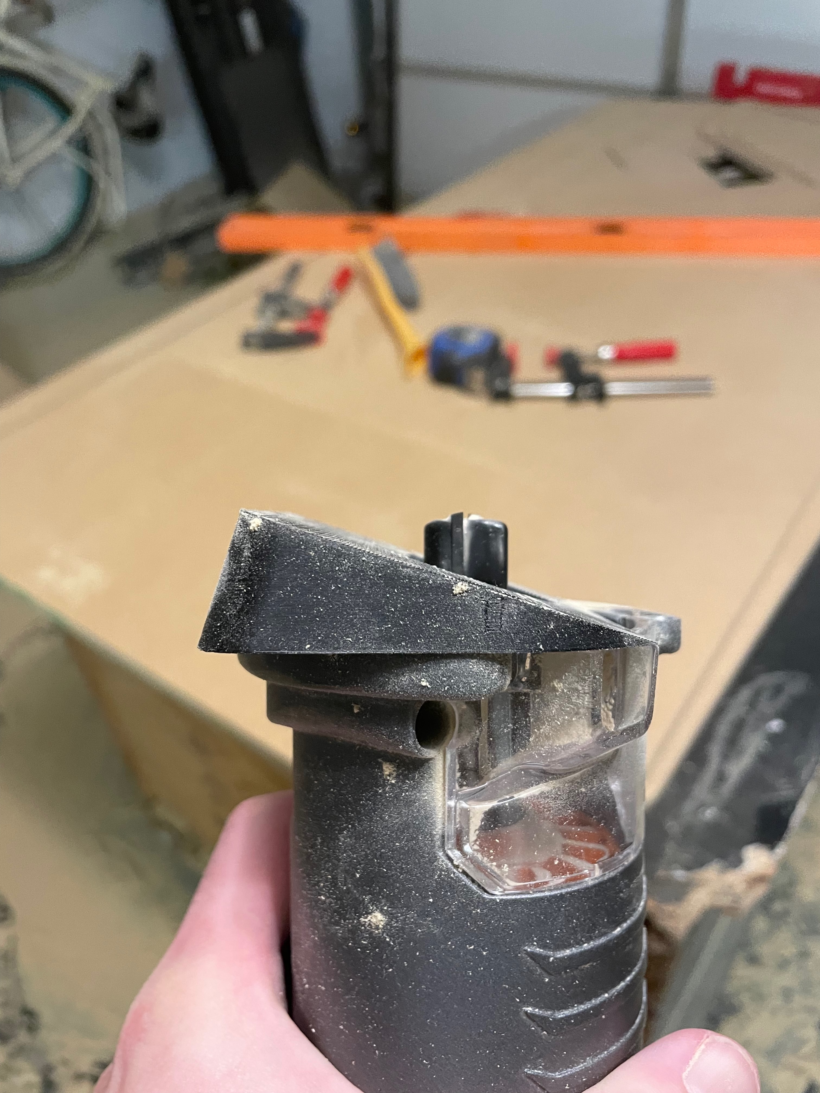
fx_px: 821
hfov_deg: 53.1
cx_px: 410
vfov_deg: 67.3
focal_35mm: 26
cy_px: 546
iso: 320
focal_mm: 4.2
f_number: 1.6
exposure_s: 1/60
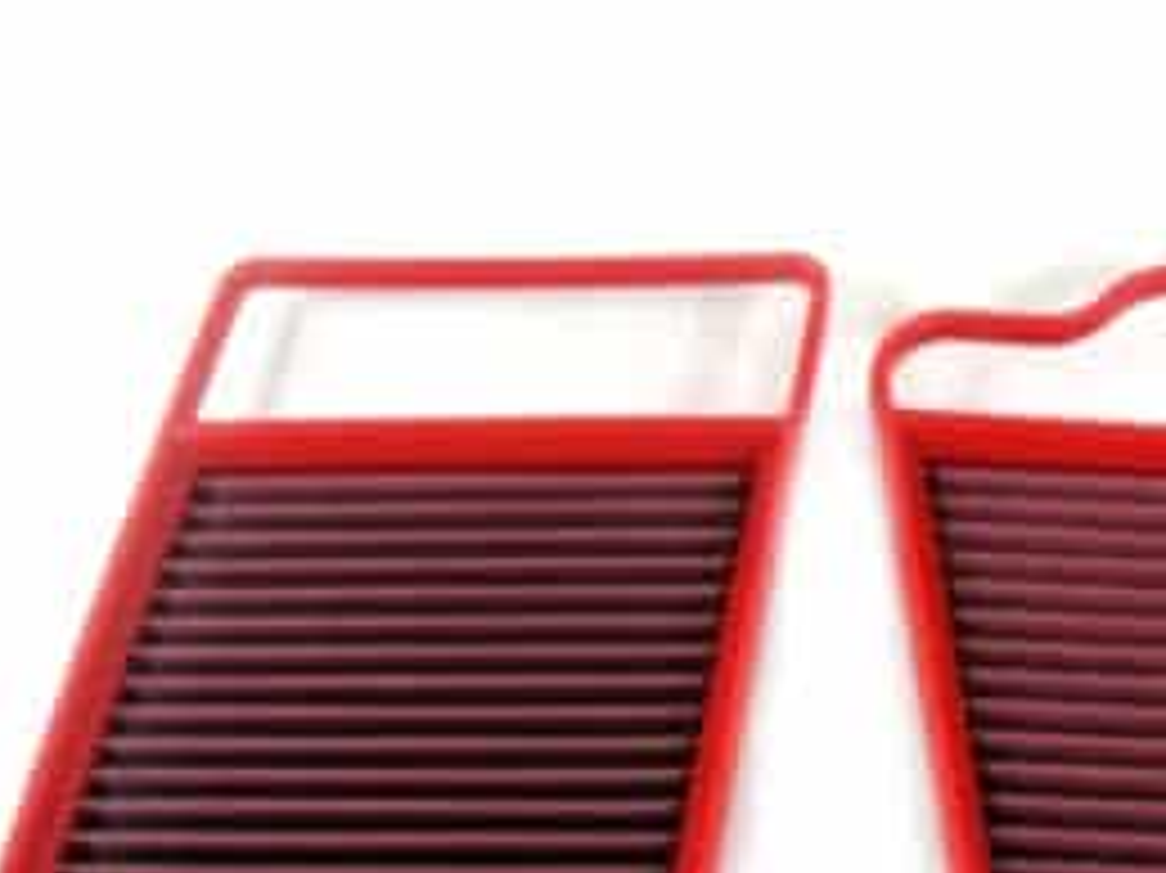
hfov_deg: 35.1
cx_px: 810
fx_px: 1818
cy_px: 544
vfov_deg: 26.9
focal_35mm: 54
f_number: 2.8
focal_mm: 5.7
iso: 205
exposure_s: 1/55.2
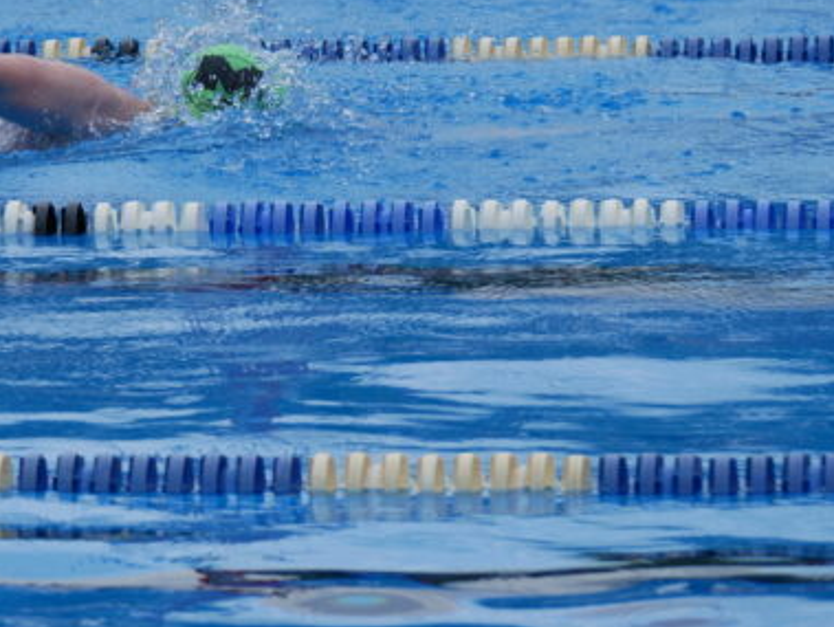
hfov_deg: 4.9
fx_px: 9767
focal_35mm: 405
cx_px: 139
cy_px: 54
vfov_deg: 3.7
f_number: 5
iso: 200
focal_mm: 100
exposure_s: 1/800
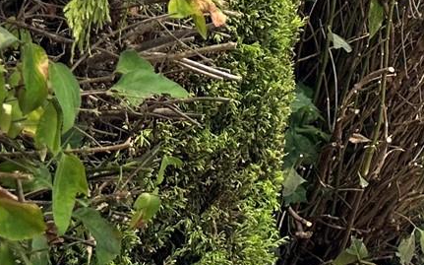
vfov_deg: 10.3
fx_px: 1398
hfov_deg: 14.9
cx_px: 772
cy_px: -194
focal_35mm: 121
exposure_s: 1/3155
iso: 80
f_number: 1.78
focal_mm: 6.86
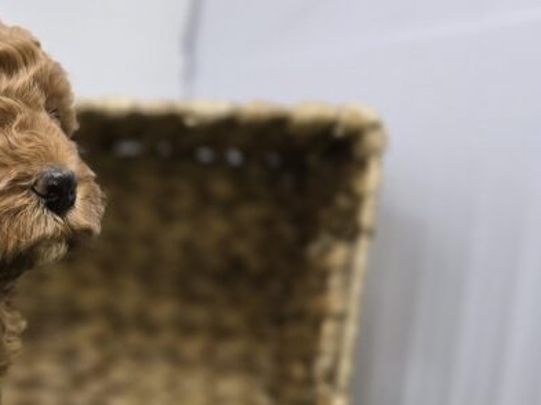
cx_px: -117
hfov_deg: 28.0
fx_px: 937
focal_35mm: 60
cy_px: 349
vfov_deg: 23.8
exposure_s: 1/120
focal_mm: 6.3
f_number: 1.7
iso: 50
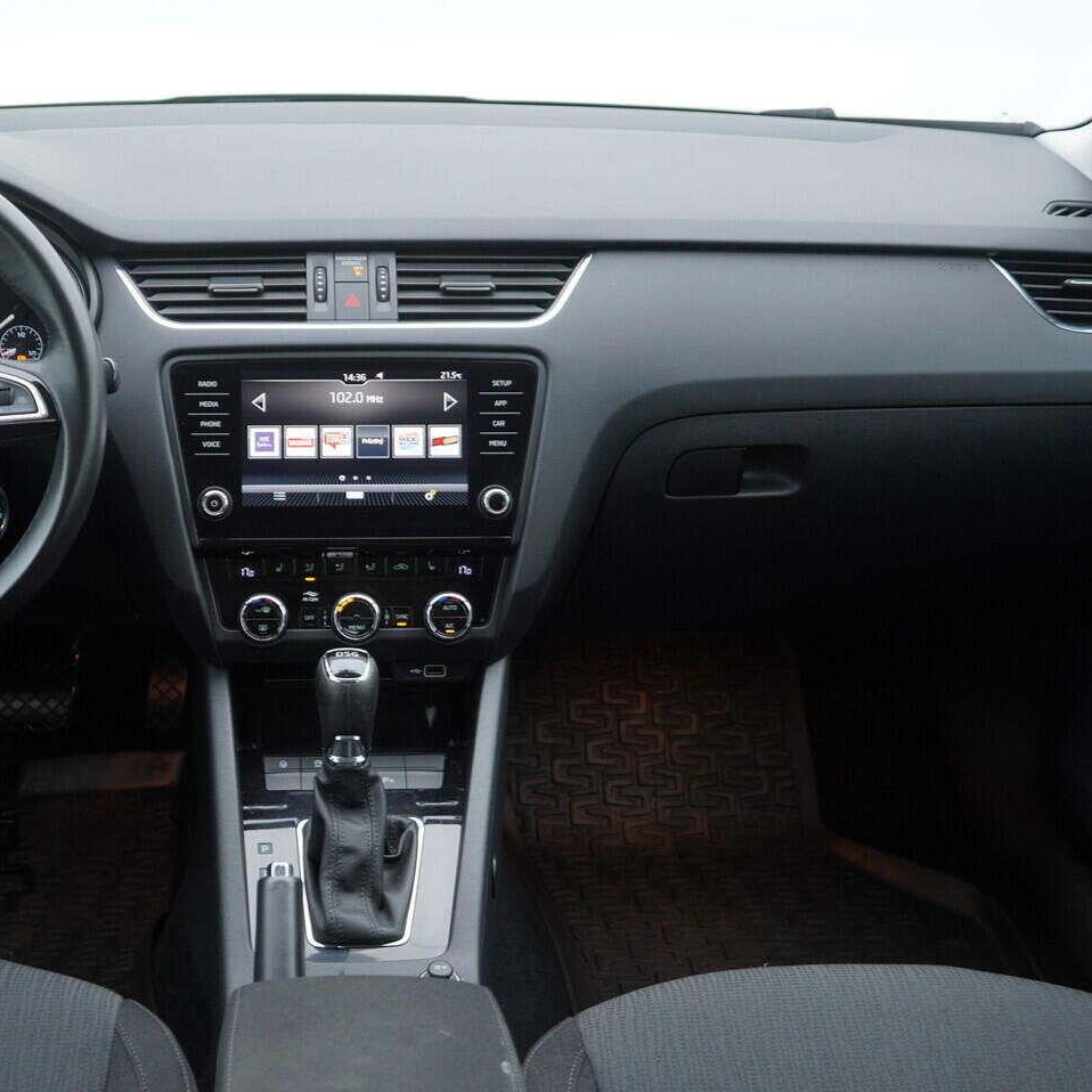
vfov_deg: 36.8
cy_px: 546
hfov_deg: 36.3
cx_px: 343
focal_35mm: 46
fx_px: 1642
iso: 125
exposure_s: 1/40
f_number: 2.8
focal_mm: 24
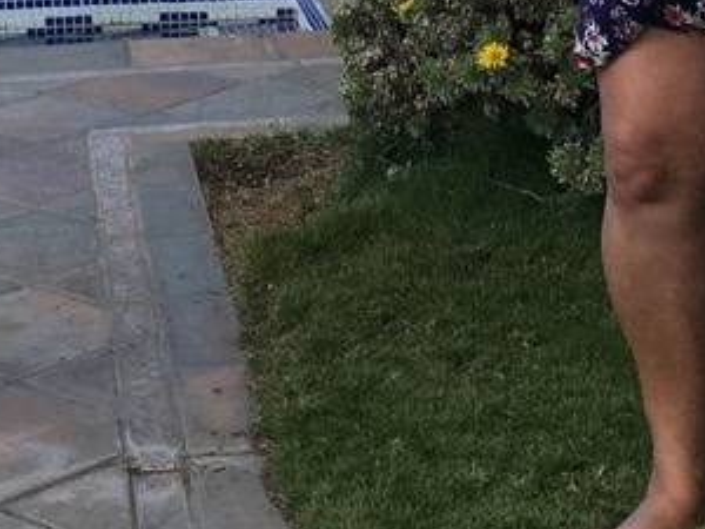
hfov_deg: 16.5
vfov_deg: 11.8
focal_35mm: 116
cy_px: -426
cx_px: -56
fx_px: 2362
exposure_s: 1/1261
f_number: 2.2
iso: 25
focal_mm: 4.15
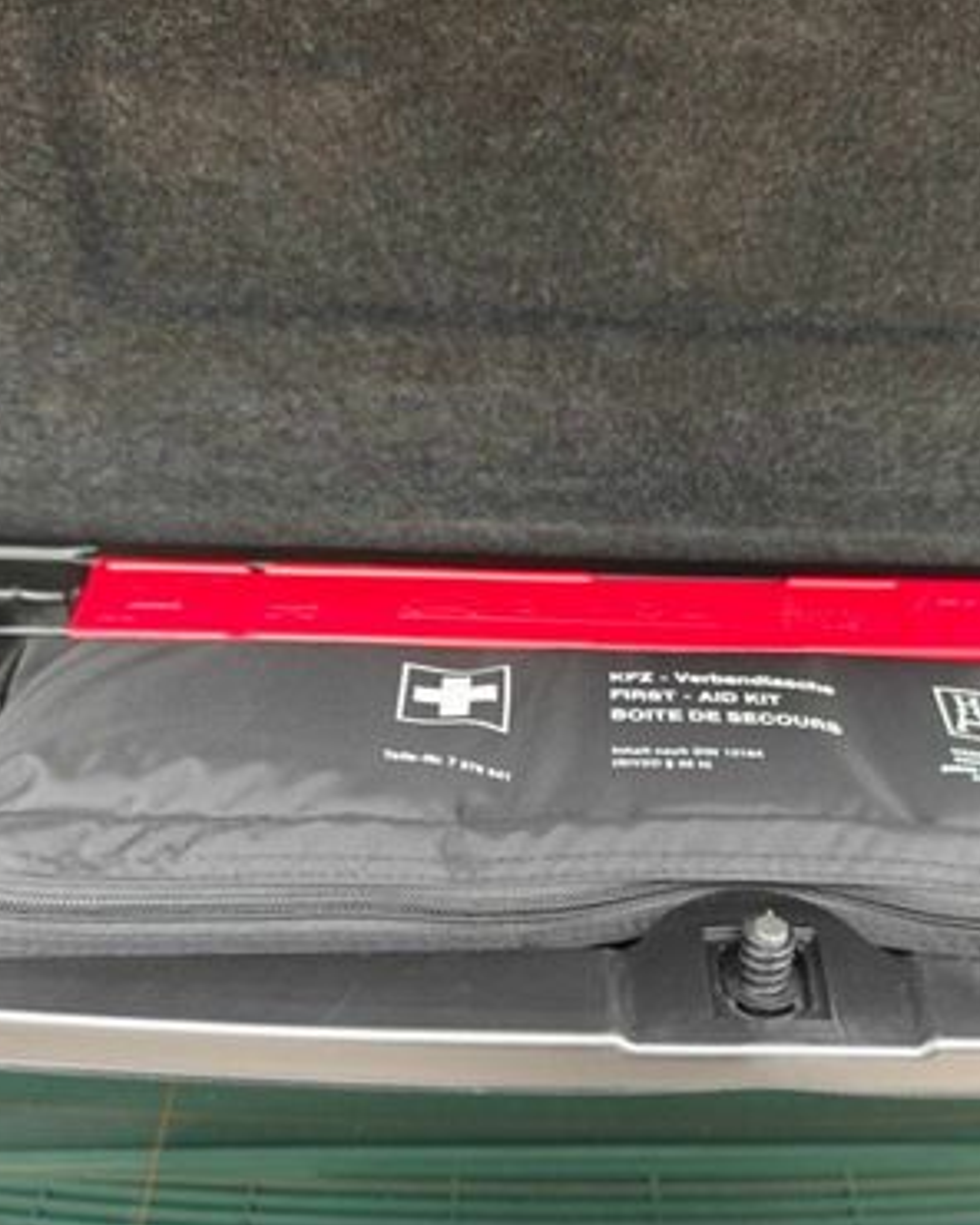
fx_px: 1378
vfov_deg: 47.7
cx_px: 622
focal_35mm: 38
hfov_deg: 38.9
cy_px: 733
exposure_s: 1/100
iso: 250
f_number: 1.7
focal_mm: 6.06
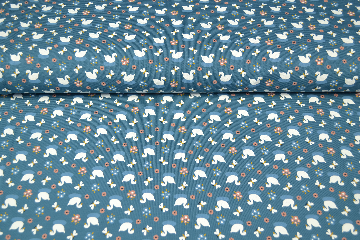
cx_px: 180
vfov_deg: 34.2
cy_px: 120
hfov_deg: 49.6
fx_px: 390
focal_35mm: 39
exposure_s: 1/25
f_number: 5
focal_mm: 26
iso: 100
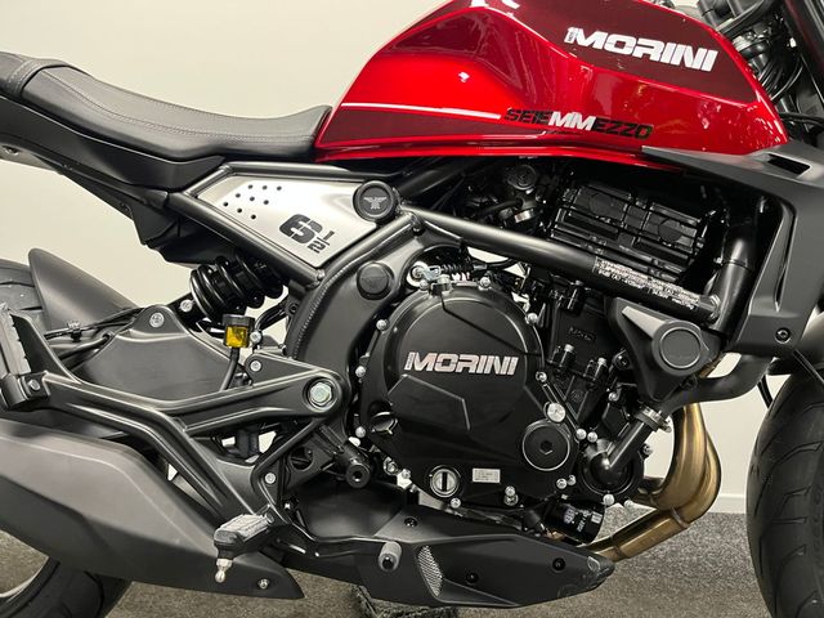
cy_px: 309
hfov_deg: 67.3
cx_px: 412
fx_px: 619
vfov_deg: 53.1
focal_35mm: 26
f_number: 1.6
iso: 400
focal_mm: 5.1
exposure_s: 1/50
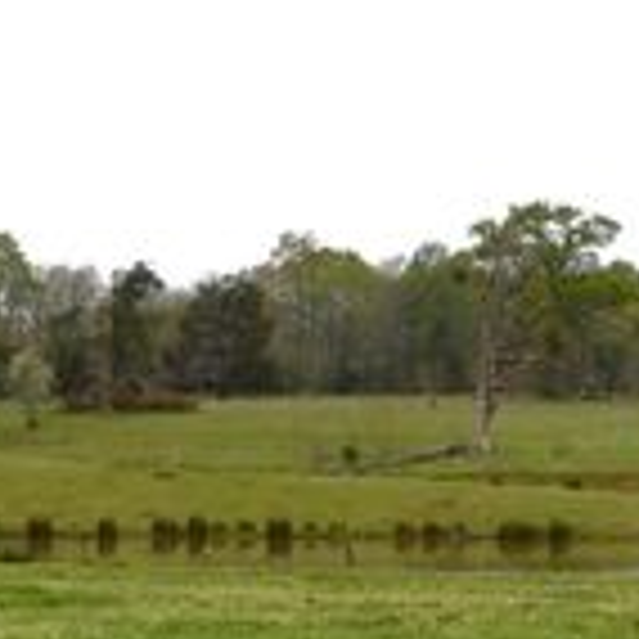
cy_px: 331
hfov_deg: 12.6
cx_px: 806
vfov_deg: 12.9
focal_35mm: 135
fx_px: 2819
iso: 200
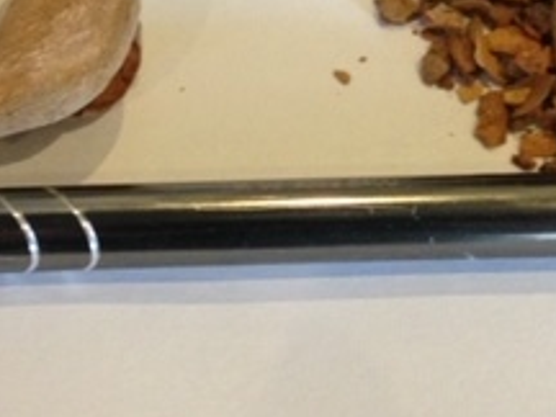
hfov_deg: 19.9
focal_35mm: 98
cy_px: -93
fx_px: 1574
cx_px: 144
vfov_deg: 14.6
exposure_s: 1/20
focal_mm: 4.13
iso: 200
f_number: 2.4
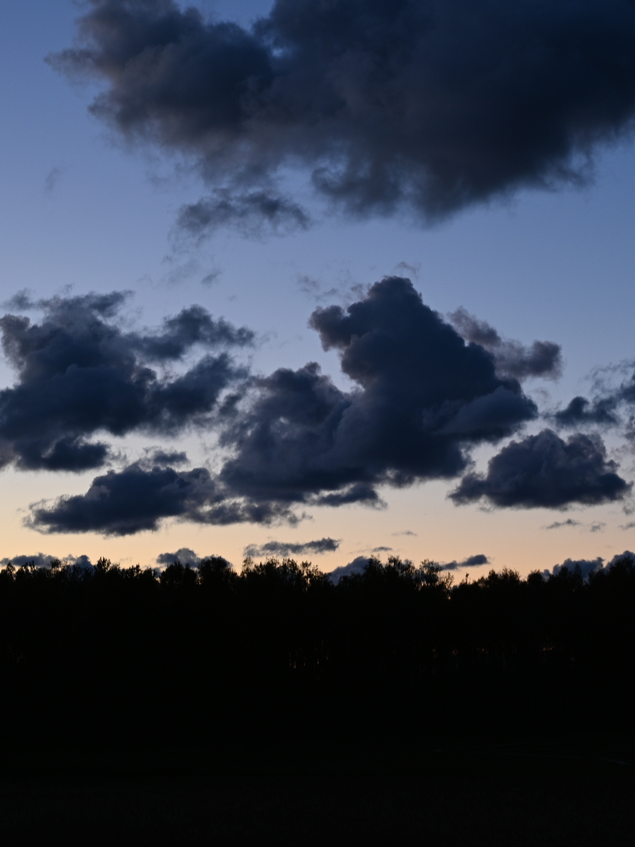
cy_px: 372
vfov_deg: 20.4
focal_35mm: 96
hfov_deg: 15.4
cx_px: 408
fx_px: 2348
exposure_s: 1/100
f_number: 4
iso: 400
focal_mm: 55
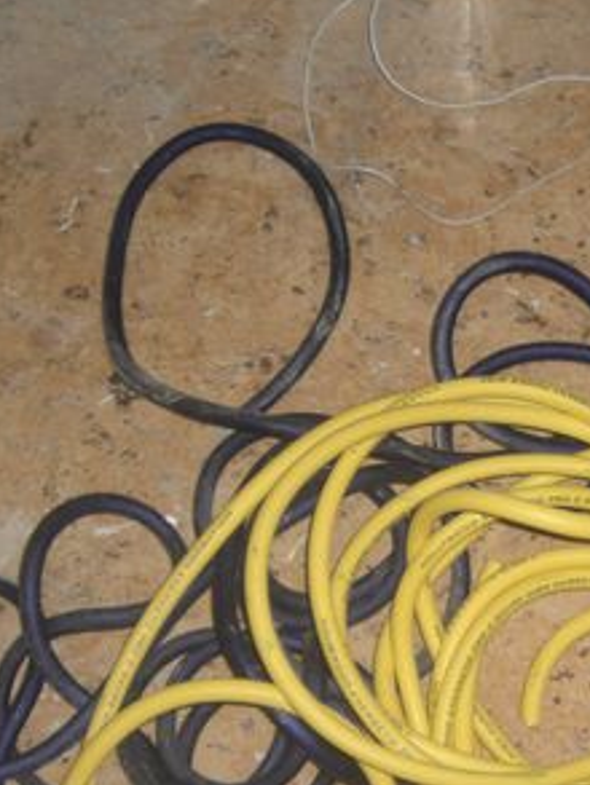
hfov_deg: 17.4
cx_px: 574
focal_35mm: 83
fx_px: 1885
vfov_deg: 23.3
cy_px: 576
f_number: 2.7
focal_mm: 6.2
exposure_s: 1/60
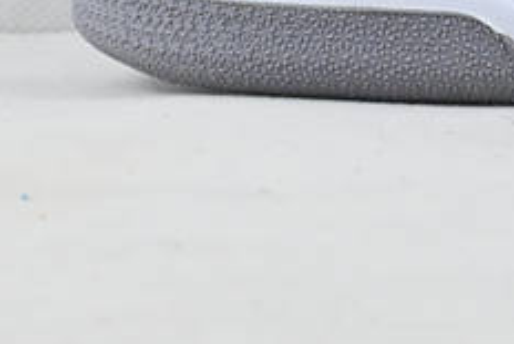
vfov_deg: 5.6
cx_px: 1185
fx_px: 3384
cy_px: -411
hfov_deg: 8.1
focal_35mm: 237
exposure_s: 1/125
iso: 1000
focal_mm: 30.5
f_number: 10
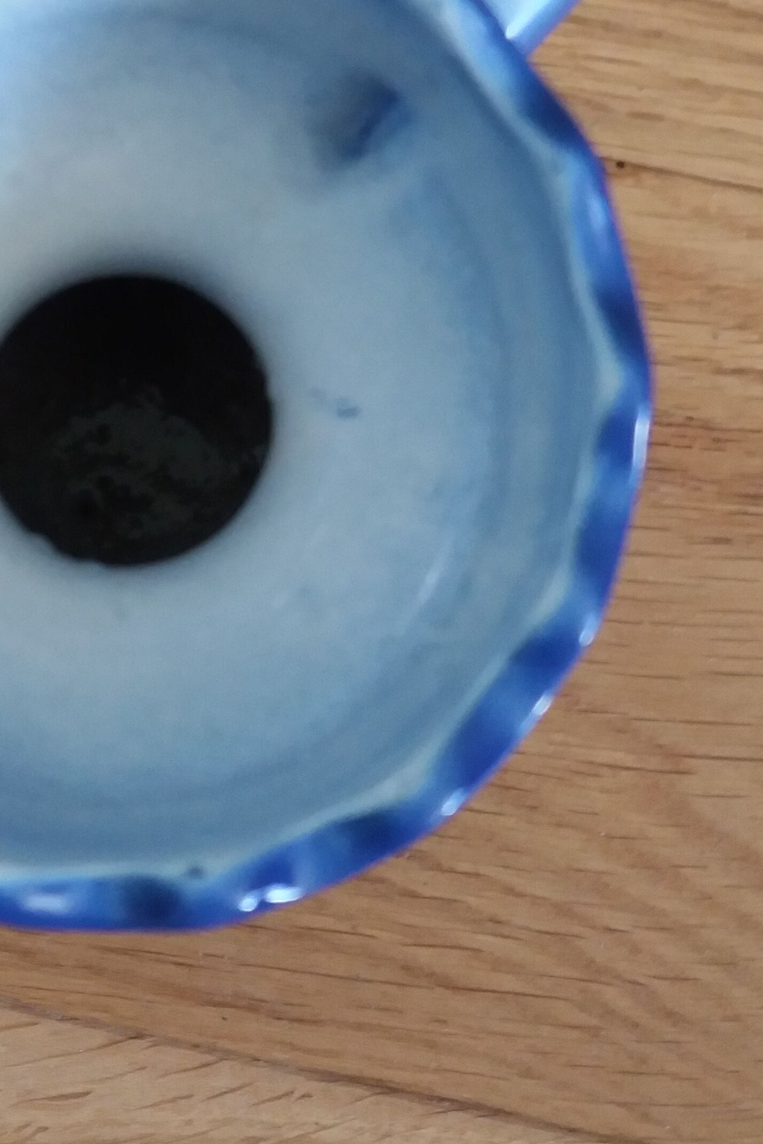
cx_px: 143
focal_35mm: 56
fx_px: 1780
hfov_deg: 23.8
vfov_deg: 35.3
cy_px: 369
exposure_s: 1/25
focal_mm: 3.7
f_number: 1.9
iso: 160
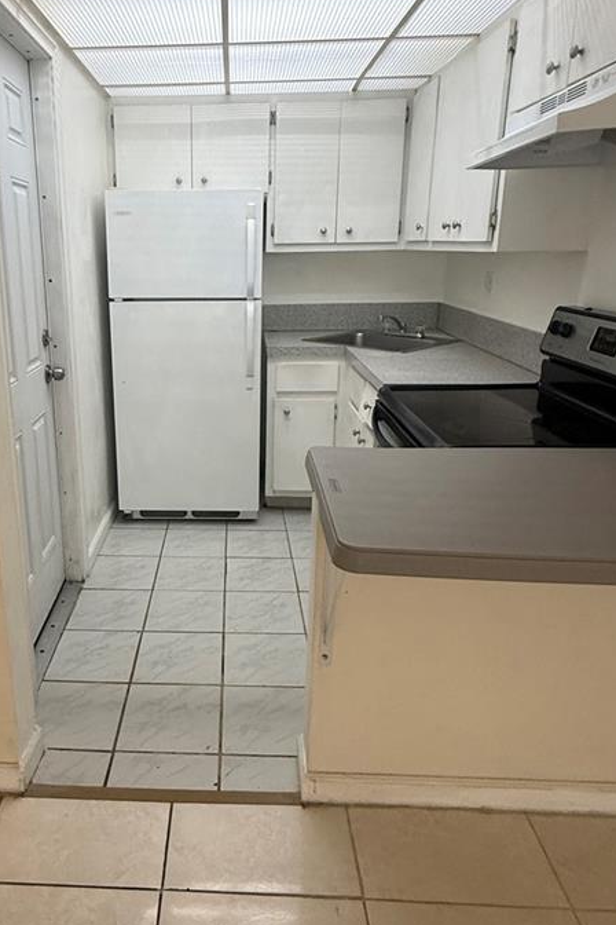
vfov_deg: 69.3
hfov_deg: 48.6
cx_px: 197
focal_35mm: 26
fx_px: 667
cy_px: 436
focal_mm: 2.22
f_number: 2.2
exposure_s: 1/120
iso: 200
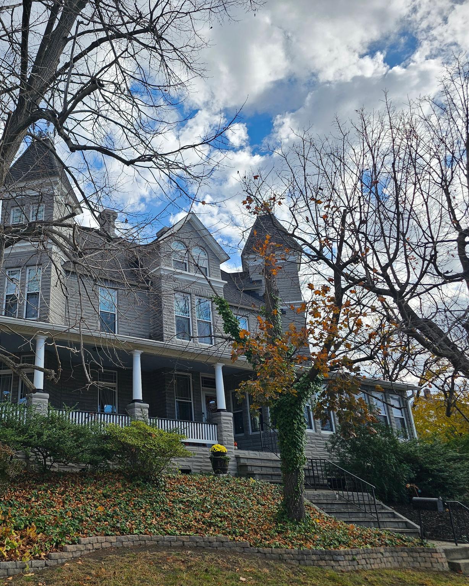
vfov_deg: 58.8
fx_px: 521
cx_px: 98
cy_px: 293
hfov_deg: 46.1
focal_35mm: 30
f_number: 1.7
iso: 10
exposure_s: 1/713
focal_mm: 6.3
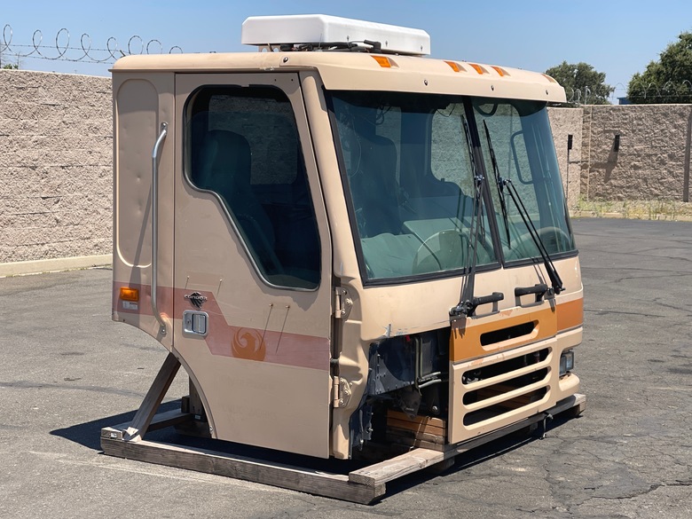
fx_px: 1279
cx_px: 346
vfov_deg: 22.9
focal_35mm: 64
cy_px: 260
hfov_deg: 30.3
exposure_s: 1/1220
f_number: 2.2
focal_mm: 7.5
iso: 32
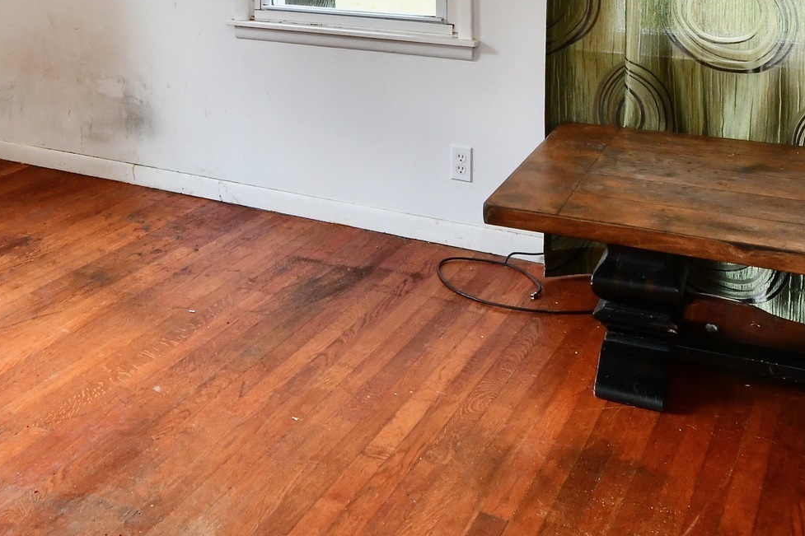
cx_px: 232
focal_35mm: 44
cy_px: -103
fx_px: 984
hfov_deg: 43.5
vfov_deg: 27.0
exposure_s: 1/80
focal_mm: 14
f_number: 7.1
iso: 800
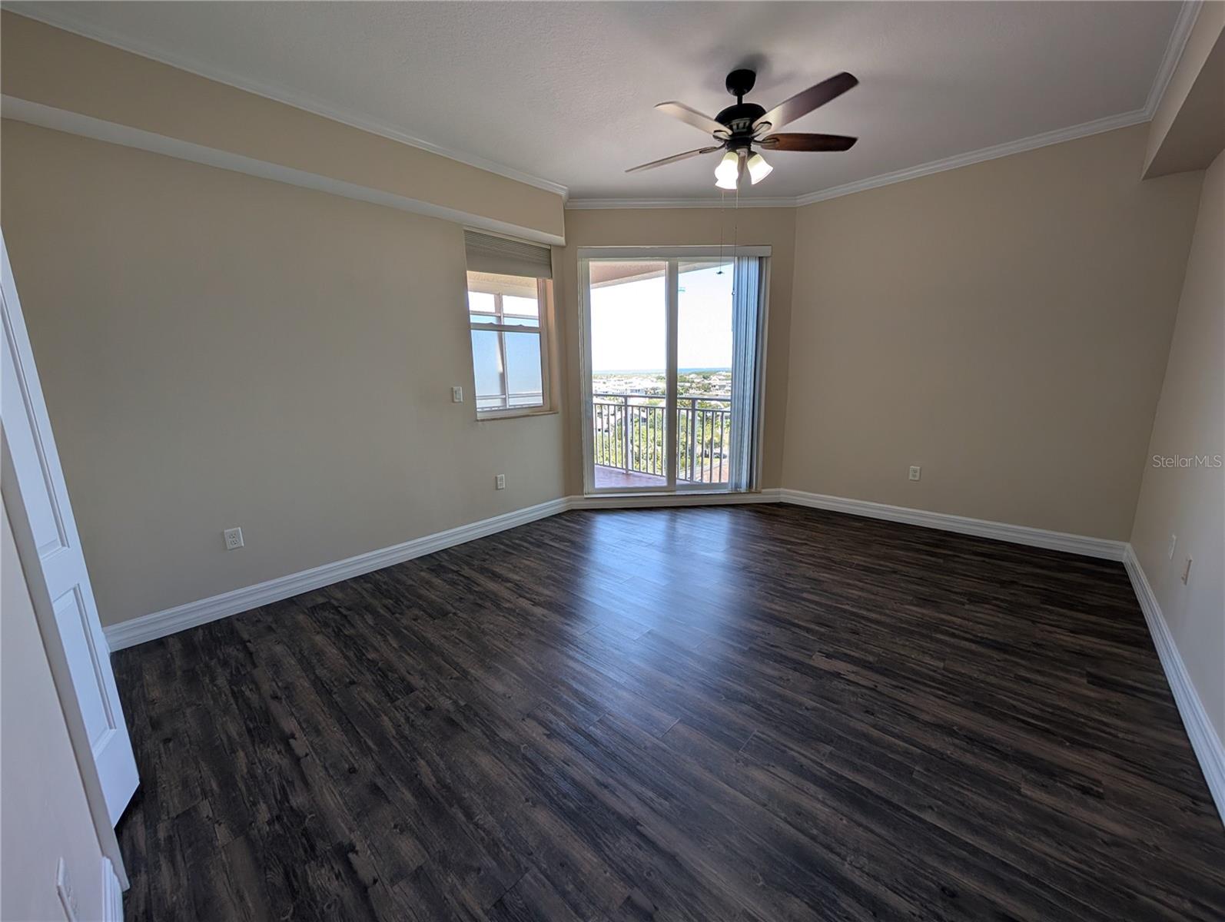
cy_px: 461
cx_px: 612
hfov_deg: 110.5
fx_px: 425
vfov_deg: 94.6
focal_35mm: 12
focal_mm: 2.02
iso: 50
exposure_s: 1/257
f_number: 1.7
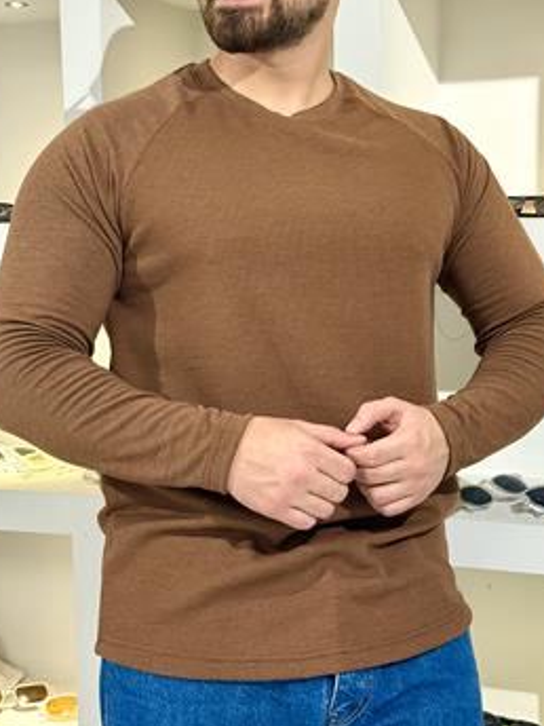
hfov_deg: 22.6
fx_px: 1362
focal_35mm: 65
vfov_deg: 29.8
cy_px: 306
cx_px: 304
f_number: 1.78
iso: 125
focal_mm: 6.76
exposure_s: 1/100
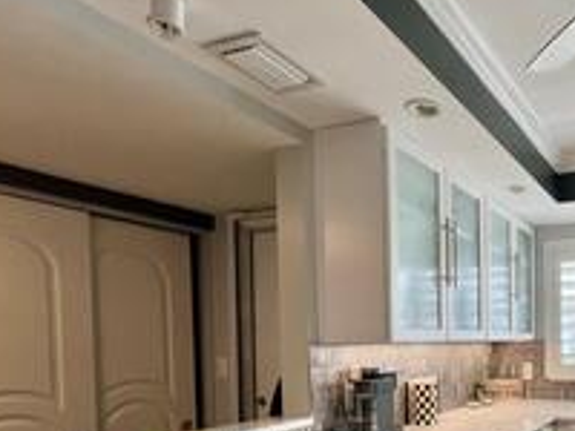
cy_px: 353
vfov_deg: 49.5
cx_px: 538
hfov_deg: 56.2
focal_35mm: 26
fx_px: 432
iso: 32
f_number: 1.8
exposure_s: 1/120
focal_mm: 1.57
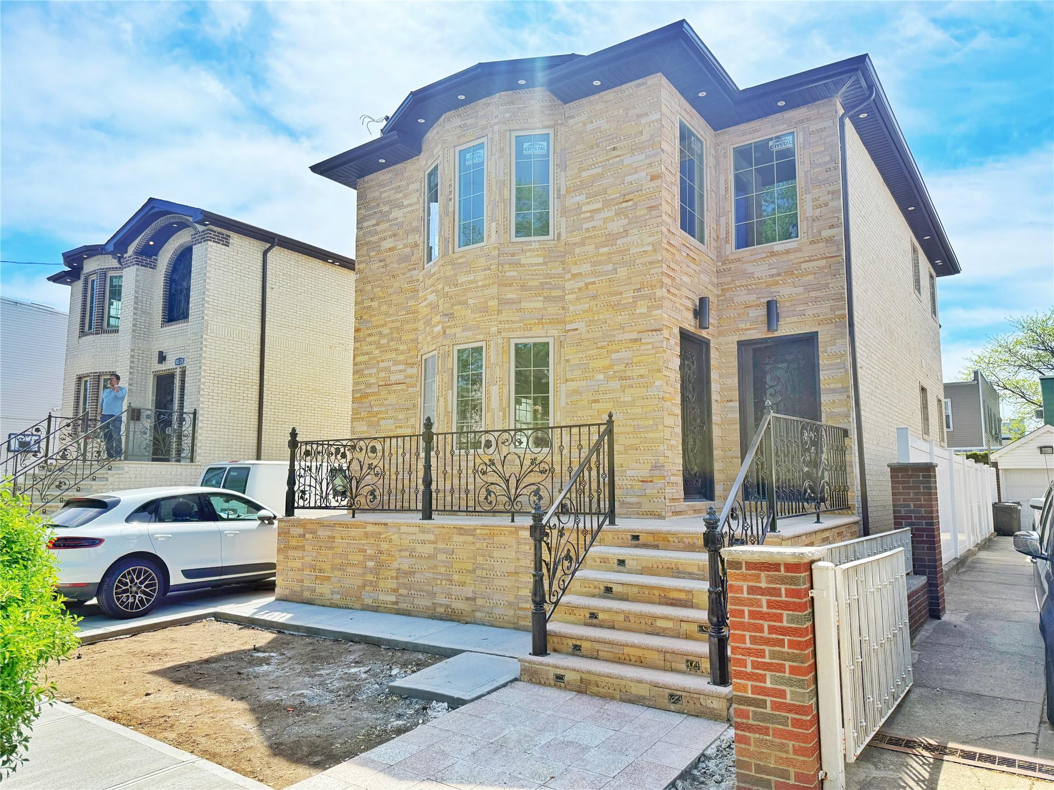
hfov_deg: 71.6
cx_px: 527
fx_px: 731
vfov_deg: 56.8
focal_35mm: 24
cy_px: 395
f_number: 1.78
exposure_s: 1/3759
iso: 100
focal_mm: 6.76
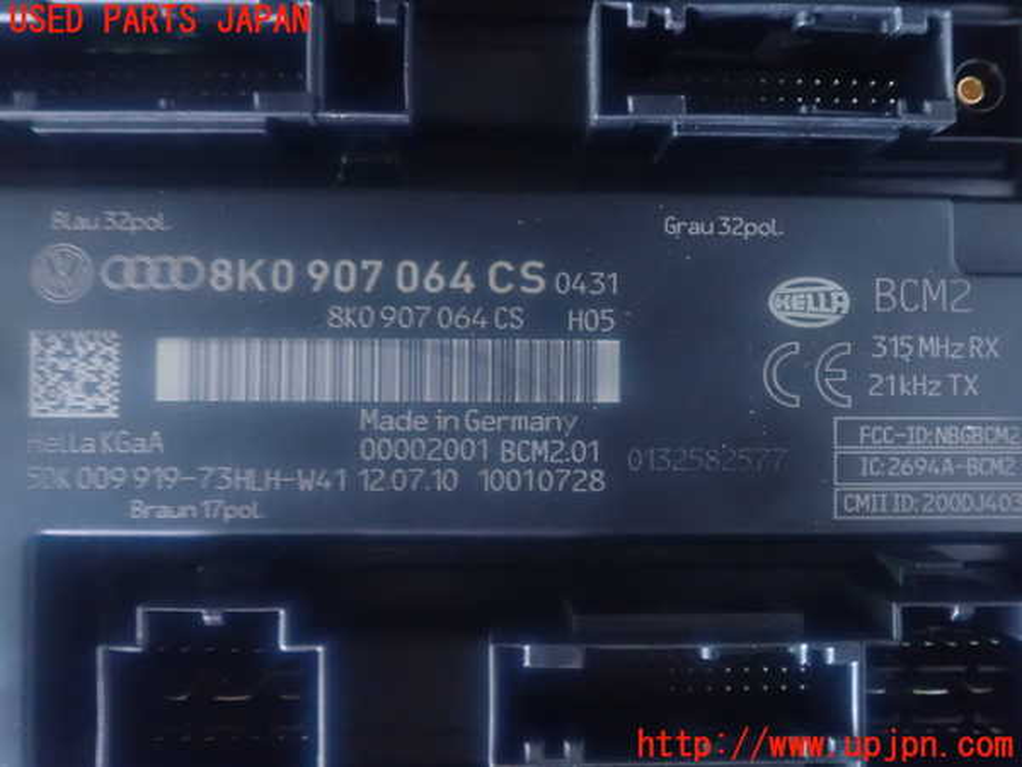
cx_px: 511
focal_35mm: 30
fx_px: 886
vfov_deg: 46.8
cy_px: 384
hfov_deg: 60.0
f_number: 2.3
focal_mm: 5.5
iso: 1600
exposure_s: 1/20
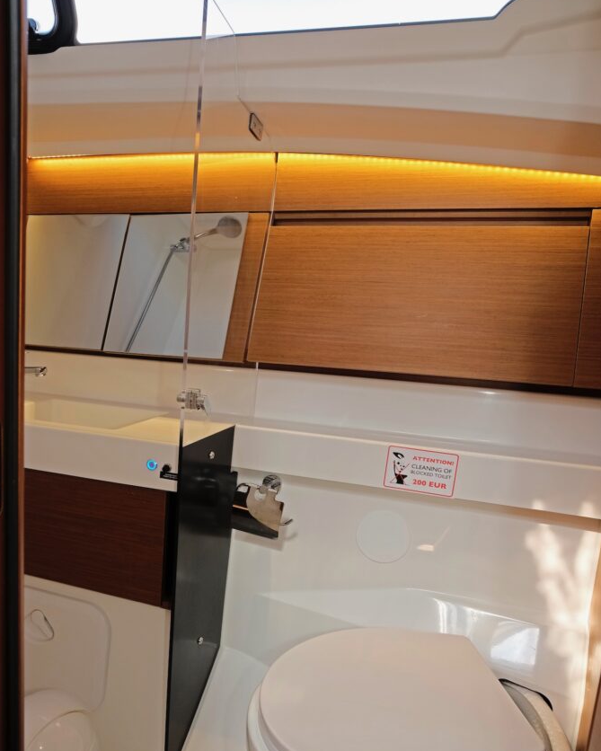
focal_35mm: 23
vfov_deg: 71.9
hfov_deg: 60.9
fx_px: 511
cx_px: 296
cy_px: 447
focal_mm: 13
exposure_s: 1/50
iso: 1600
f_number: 5.6
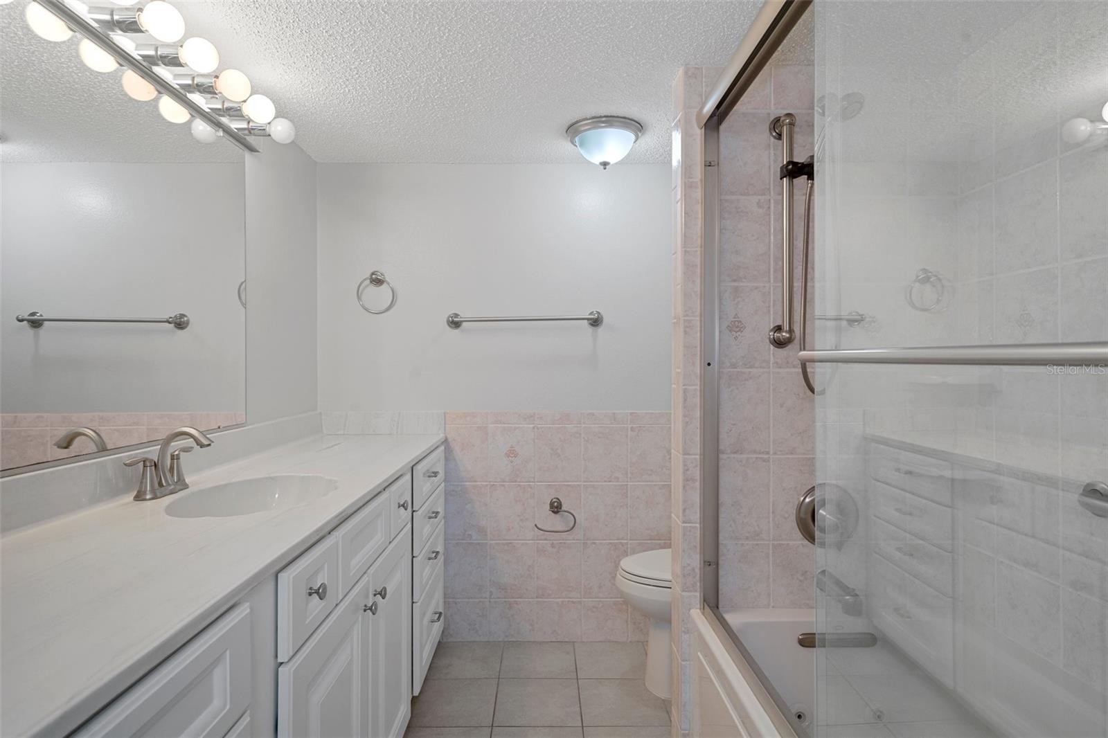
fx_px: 585
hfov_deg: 86.9
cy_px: 369
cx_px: 554
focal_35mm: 19
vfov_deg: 64.5
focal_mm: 19
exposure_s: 1/6
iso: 320
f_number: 8
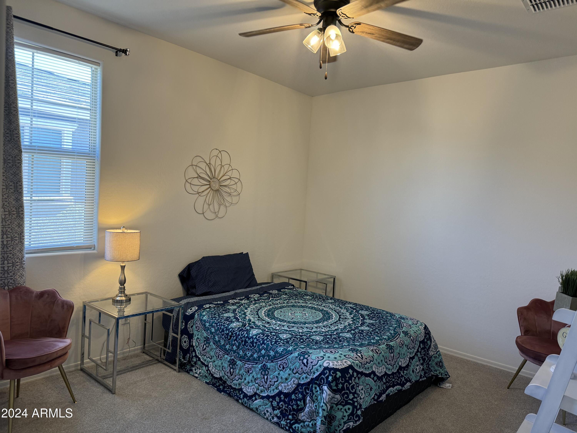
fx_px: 400
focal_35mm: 24
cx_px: 288
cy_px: 216
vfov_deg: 56.8
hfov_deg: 71.6
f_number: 1.78
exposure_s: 1/60
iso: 125
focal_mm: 6.76
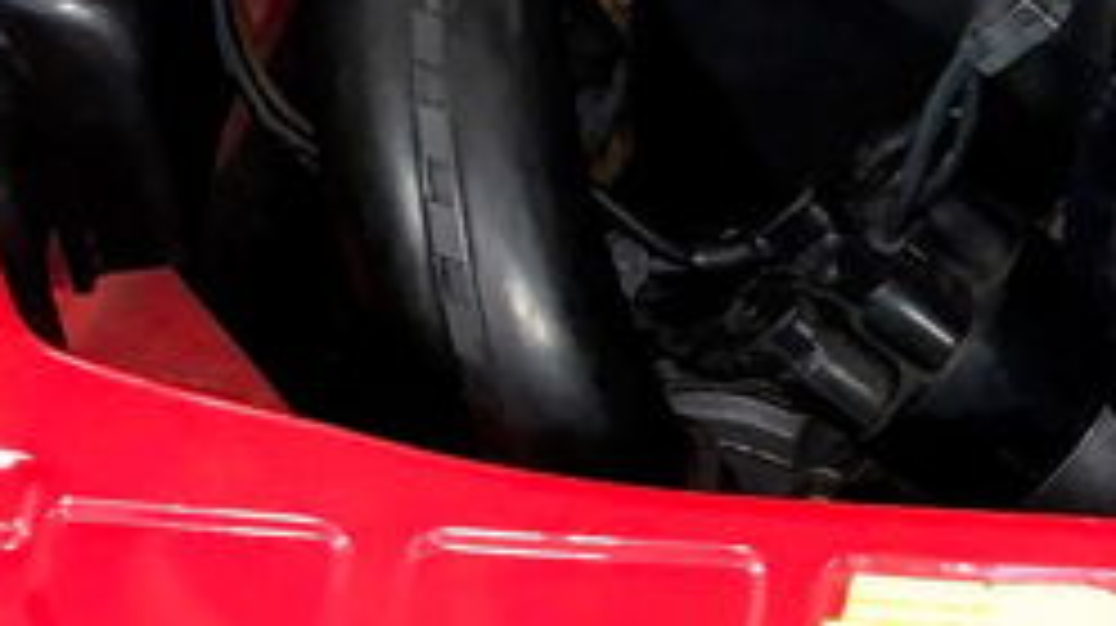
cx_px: 1476
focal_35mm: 117
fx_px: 3459
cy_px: 275
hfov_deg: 17.2
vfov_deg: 10.3
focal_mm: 4.25
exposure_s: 1/5
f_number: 1.8
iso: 100
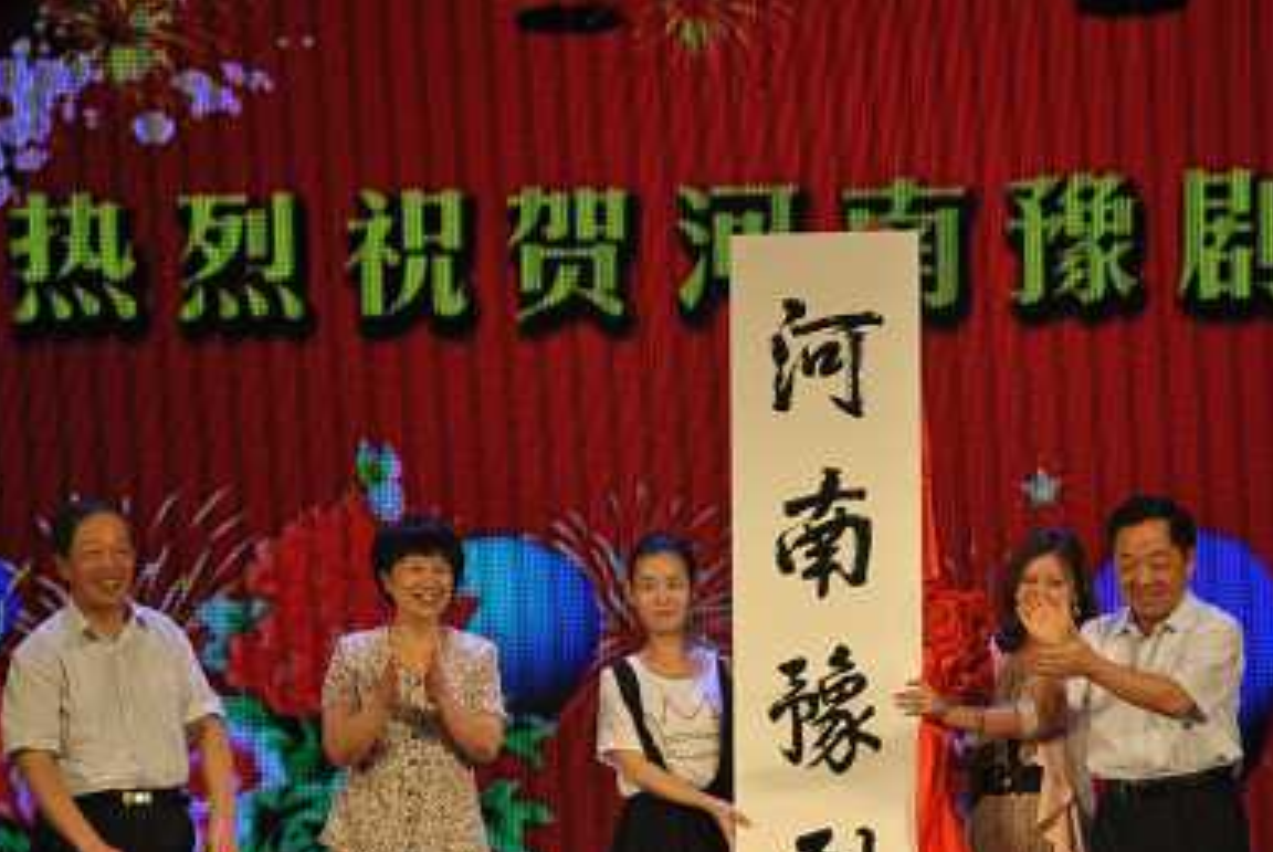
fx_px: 6223
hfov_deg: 11.7
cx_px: 812
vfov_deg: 7.8
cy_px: 661
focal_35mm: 176
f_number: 5.3
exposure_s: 1/250
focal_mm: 75
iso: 400
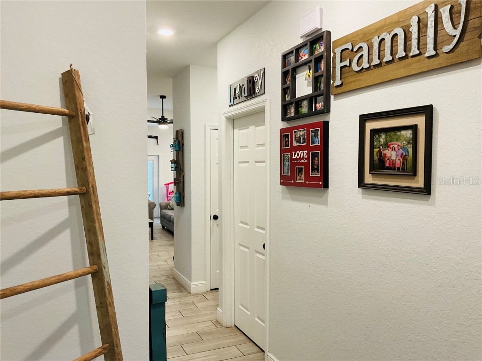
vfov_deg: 48.2
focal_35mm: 29
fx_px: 404
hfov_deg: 61.7
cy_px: 180
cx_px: 241
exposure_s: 1/60
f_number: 1.8
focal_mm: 3
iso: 100
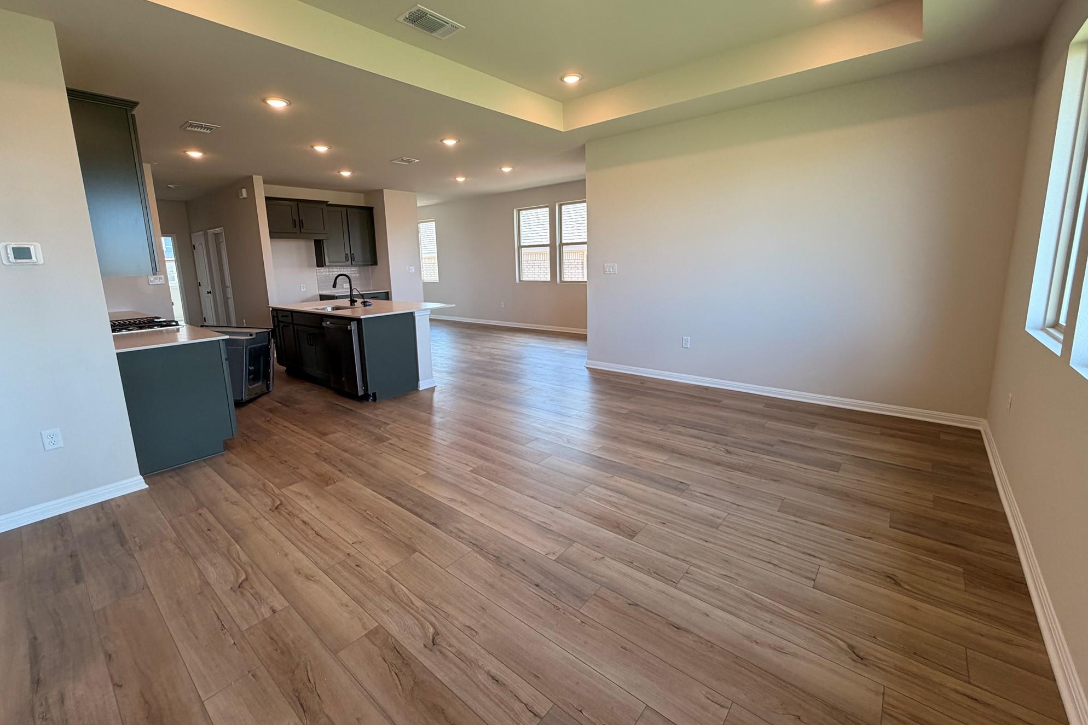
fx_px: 453
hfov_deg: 100.4
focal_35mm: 15
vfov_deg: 77.2
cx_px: 538
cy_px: 335
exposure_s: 1/120
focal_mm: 2.22
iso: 125
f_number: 2.2
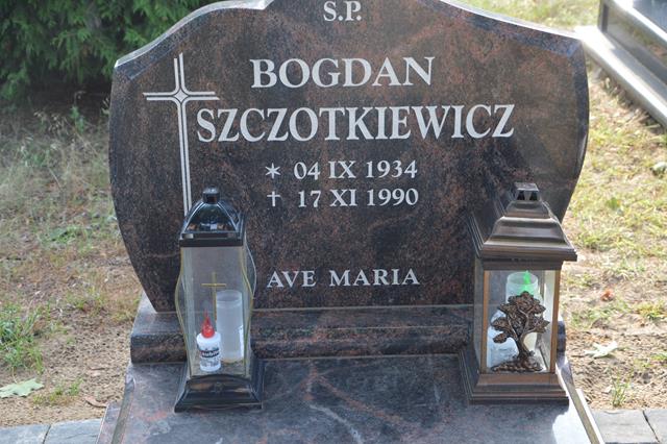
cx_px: 334
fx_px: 1111
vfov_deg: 22.6
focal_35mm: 60
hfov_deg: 33.4
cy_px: 222
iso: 400
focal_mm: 40
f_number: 5.6
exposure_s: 1/125
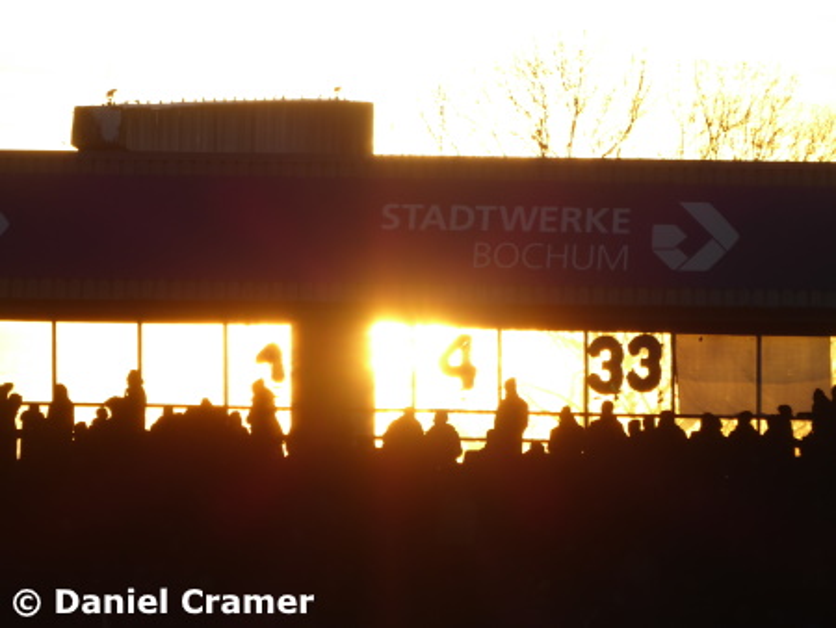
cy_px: 314
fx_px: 11236
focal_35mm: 465
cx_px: 418
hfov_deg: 4.3
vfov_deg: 3.2
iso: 80
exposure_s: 1/320
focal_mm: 83.4
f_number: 6
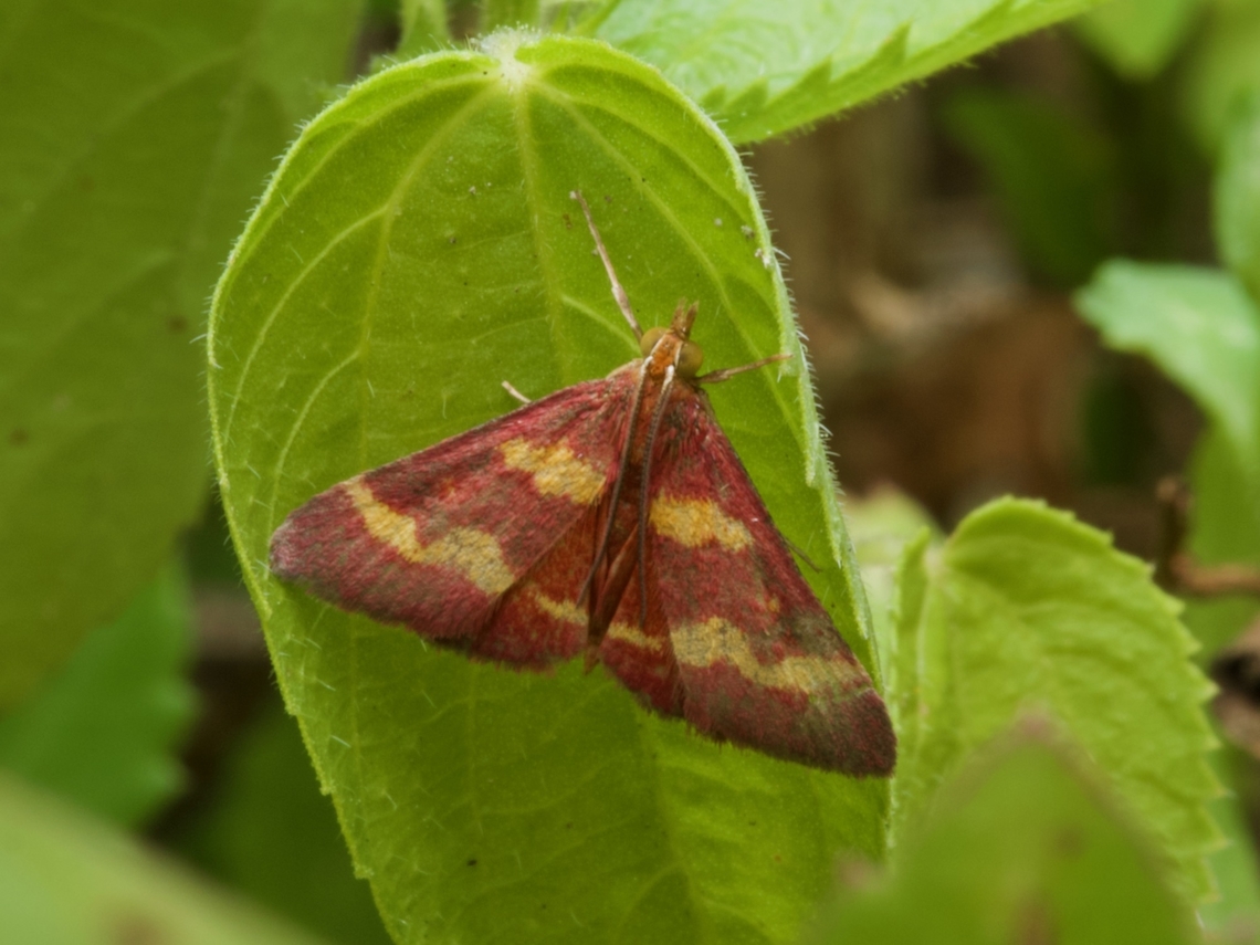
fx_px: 4368
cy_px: 472
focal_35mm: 120
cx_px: 630
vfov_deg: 12.3
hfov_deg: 16.4
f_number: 20
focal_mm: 60
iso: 400
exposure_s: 1/60
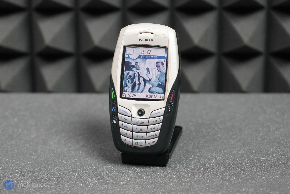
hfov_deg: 28.8
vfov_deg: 19.5
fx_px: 564
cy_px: 97
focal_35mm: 70
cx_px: 145
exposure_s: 1/200
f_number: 4
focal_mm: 70
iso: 1600
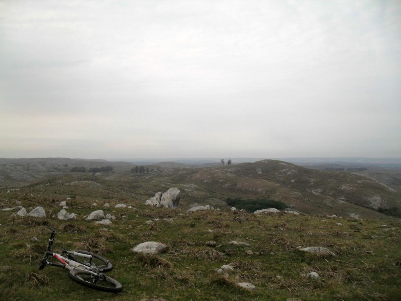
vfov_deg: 40.7
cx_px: 200
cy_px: 150
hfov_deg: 52.6
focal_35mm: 35
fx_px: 405
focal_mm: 6.2
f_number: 8.9
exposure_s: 1/125
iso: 100
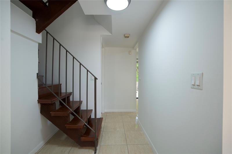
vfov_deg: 73.7
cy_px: 77
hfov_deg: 96.7
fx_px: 103
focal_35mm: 16
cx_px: 116
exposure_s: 1/50
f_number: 5.6
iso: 640
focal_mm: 16
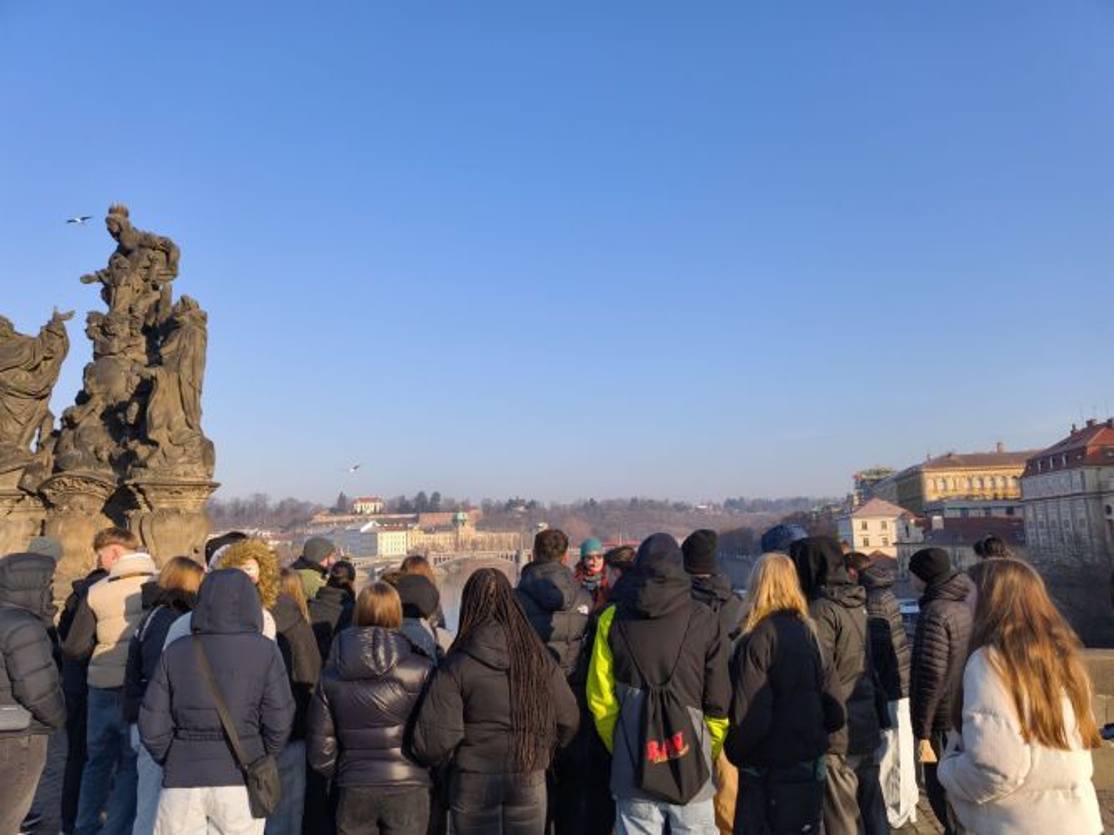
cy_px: 418
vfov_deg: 58.9
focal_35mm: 23
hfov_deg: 73.9
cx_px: 557
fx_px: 740
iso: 50
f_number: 1.6
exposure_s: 1/1402
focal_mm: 6.57
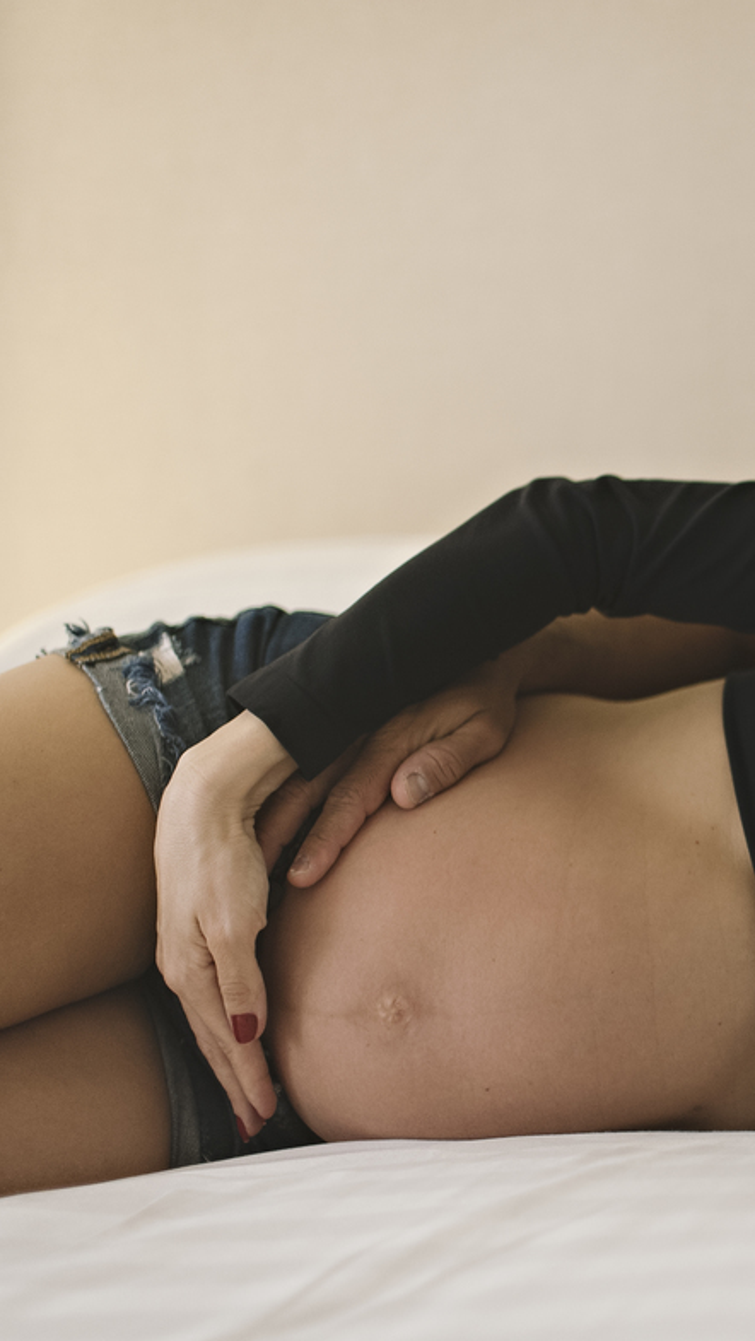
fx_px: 1992
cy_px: 671
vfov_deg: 37.2
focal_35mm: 56
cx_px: 991
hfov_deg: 19.7
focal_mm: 35
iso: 800
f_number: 1.4
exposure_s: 1/125
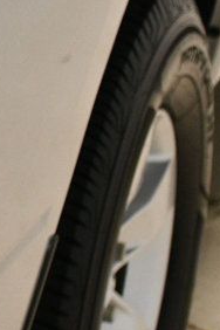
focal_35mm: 189
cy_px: 78
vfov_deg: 10.9
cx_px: -298
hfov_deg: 6.9
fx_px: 1732
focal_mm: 35
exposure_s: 1/125
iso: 1600
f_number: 4.2
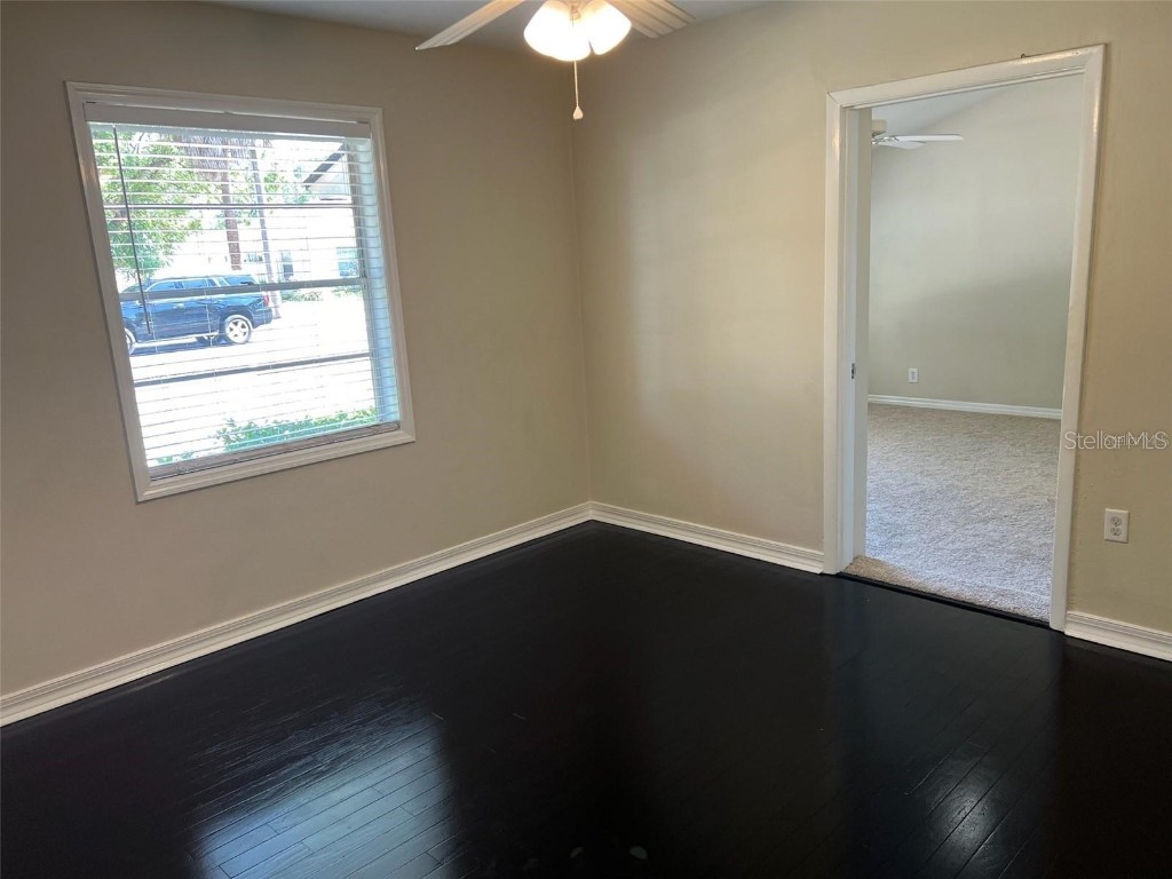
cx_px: 586
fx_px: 880
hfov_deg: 67.3
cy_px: 440
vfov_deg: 53.1
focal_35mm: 26
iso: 100
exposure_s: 1/120
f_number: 1.5
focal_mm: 5.7
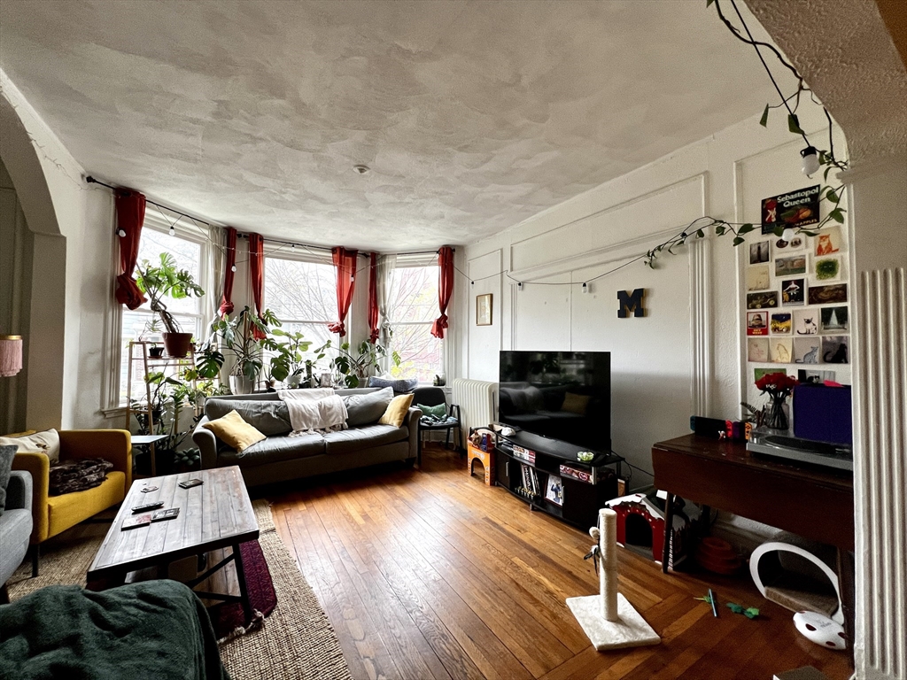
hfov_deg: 106.2
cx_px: 454
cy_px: 340
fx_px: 341
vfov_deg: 89.9
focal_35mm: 13
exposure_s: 1/99
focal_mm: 1.57
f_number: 1.8
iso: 100
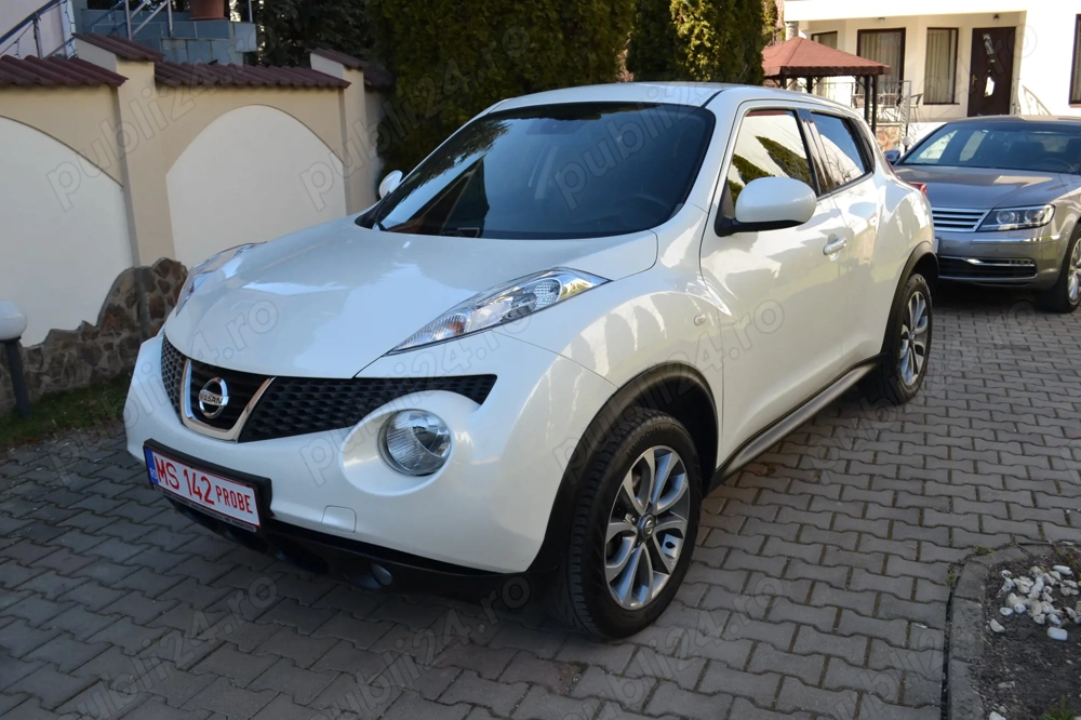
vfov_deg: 43.6
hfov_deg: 61.9
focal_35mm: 30
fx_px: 900
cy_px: 360
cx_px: 540
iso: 100
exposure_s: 1/125
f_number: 5.6
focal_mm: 20
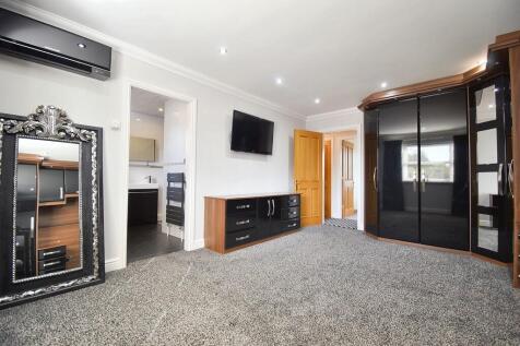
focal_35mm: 15
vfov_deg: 77.3
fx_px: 217
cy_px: 173
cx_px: 260
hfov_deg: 100.4
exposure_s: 1/15
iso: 140
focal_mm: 10
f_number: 4.5
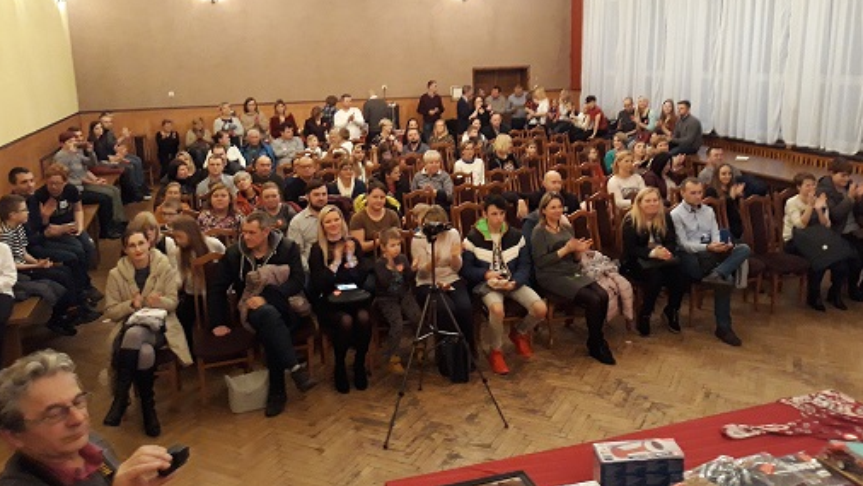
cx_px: 433
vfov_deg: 38.7
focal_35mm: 30
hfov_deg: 64.3
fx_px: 687
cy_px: 183
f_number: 1.7
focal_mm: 3.71
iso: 400
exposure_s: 1/25
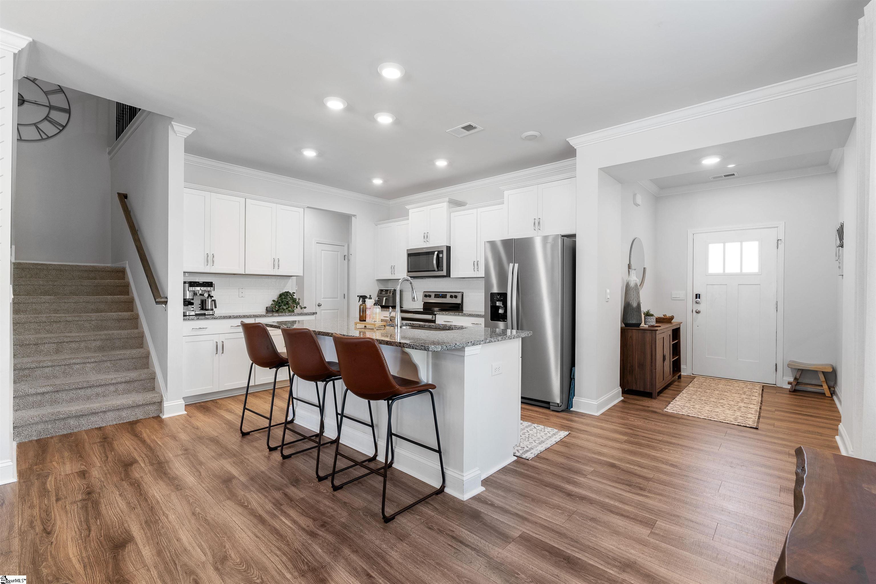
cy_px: 292
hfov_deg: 96.7
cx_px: 438
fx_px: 389
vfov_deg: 73.7
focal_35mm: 16
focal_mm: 16
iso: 200
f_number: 8
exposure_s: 1/3
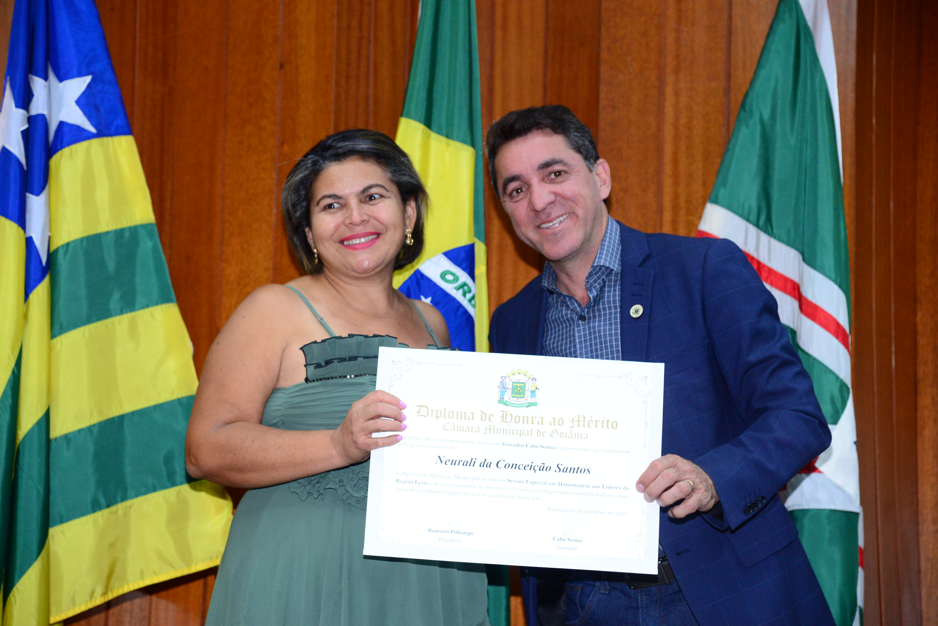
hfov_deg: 23.9
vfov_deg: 16.1
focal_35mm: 85
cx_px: 469
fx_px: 2215
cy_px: 313
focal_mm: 85
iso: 2500
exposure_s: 1/125
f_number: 5
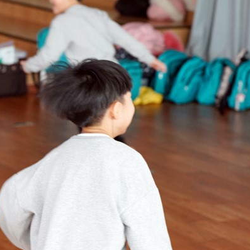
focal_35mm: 135
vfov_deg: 12.9
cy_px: 118
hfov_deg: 12.9
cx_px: 108
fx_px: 1103
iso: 1250
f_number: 4
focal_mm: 70
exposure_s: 1/160
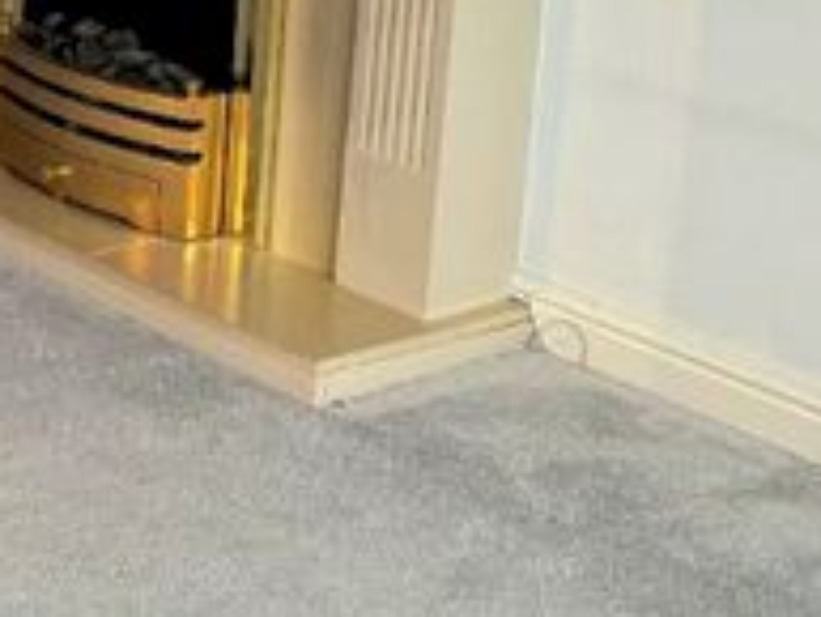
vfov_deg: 15.9
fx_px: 2065
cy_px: -232
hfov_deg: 18.5
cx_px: -574
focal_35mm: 87
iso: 200
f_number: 1.78
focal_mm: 6.86
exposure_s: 1/50
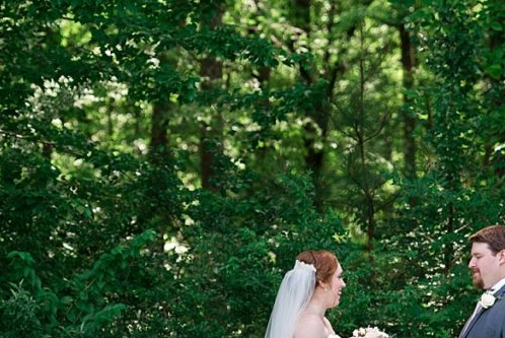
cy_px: 323
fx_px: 3033
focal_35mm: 216
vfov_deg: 6.4
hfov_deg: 9.5
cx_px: 234
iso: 250
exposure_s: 1/400
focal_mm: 105
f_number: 3.5
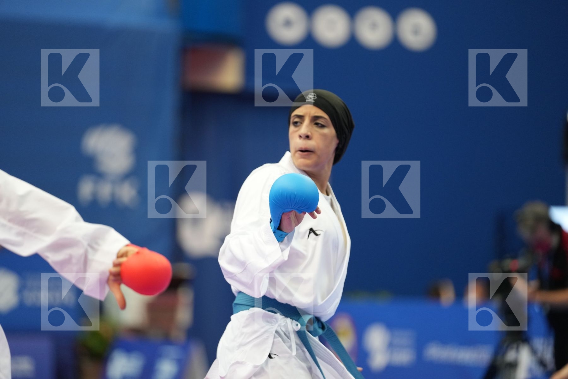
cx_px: 284
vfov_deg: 7.5
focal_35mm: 184
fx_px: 2903
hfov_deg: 11.2
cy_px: 190
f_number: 2.8
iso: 2500
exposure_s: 1/1000
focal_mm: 184
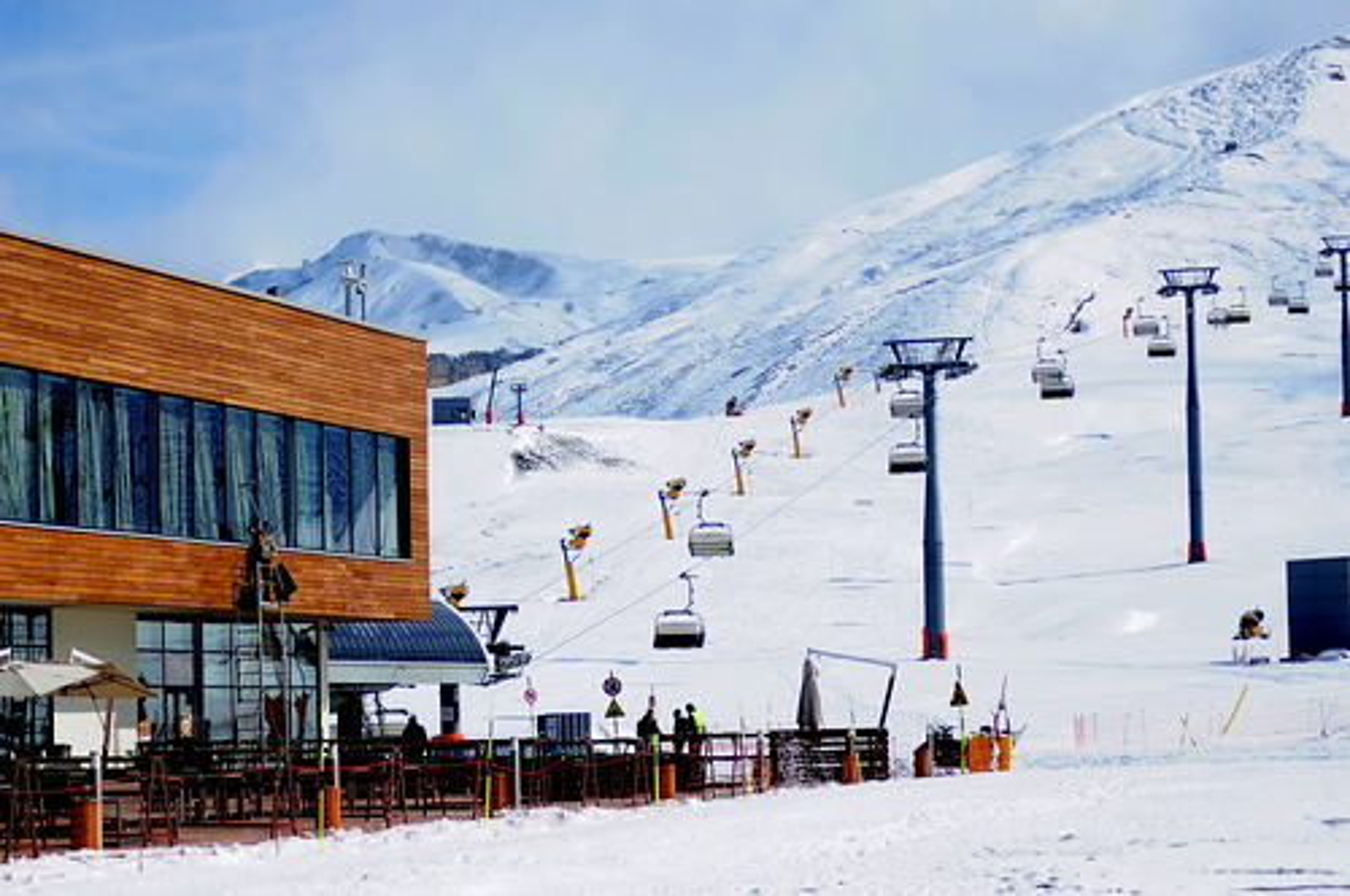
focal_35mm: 105
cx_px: 675
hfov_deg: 19.5
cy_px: 448
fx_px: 3932
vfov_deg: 13.0
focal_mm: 70
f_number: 4
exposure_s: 1/3200
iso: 200
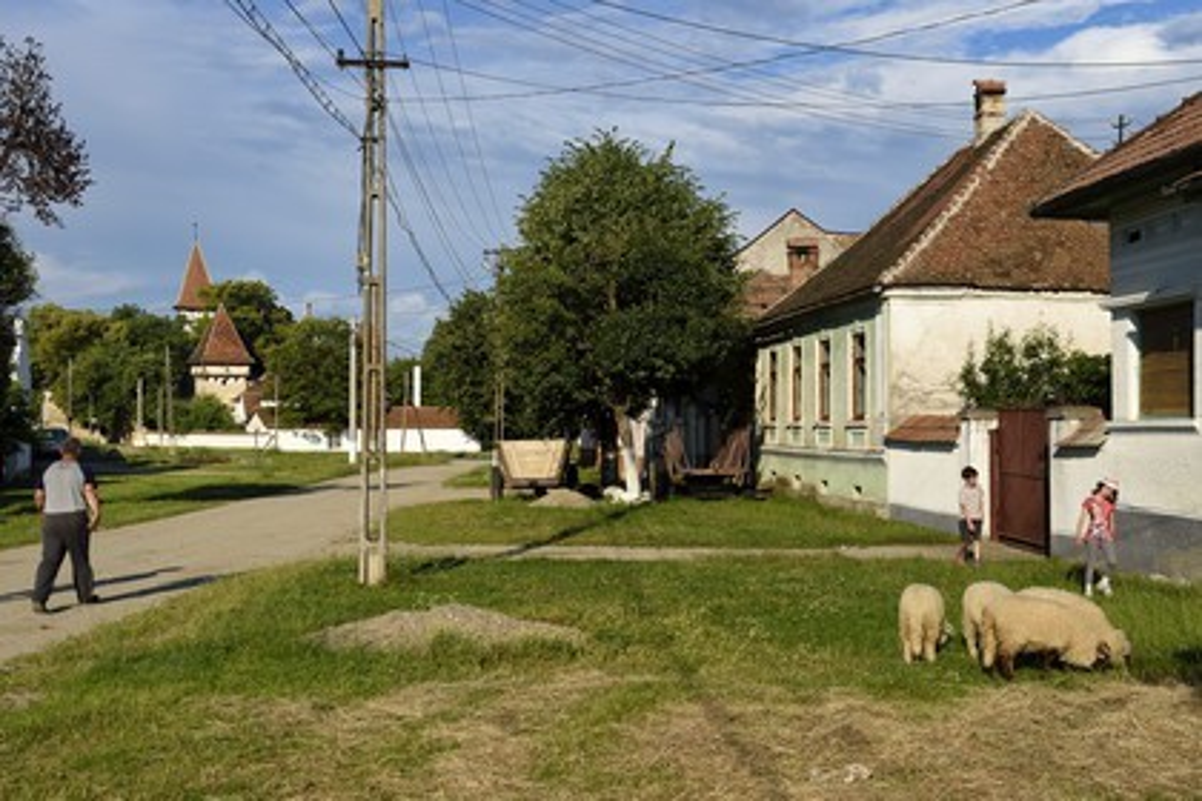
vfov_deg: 28.1
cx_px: 601
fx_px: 1603
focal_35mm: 48
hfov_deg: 41.1
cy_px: 400
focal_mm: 48
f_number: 11
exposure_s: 1/320
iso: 200
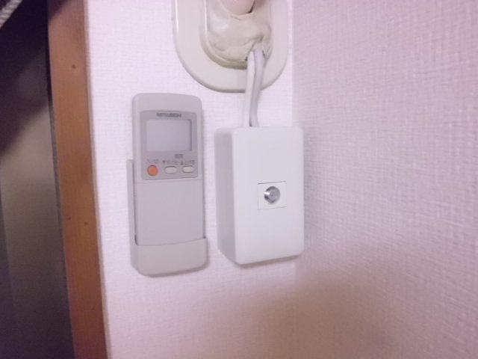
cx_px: 239
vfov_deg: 53.1
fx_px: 359
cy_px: 180
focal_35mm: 26
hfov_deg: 67.3
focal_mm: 4.7
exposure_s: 1/25
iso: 800
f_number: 2.8
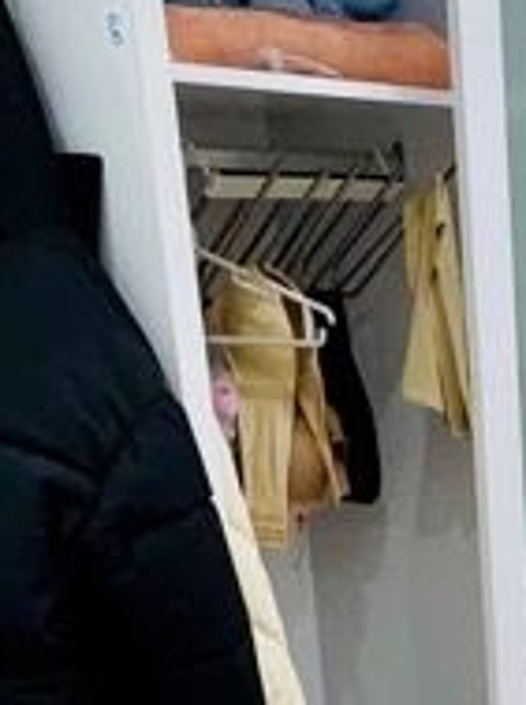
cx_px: 761
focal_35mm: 76
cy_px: 824
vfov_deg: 23.7
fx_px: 1545
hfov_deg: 17.6
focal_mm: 2.22
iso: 250
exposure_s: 1/100
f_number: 2.2
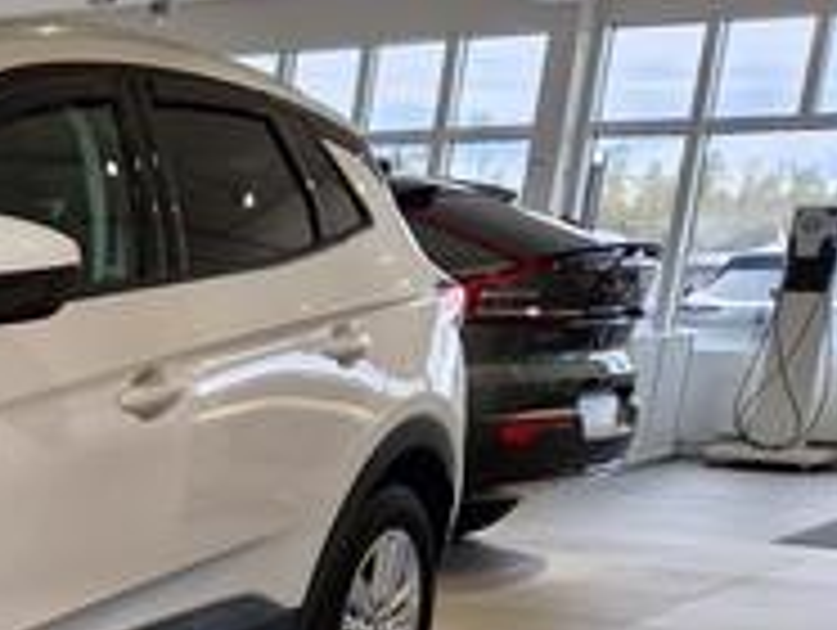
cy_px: 860
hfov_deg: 20.1
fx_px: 1913
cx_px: -526
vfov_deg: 17.4
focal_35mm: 79
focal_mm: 5.4
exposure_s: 1/180
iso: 64
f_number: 1.8
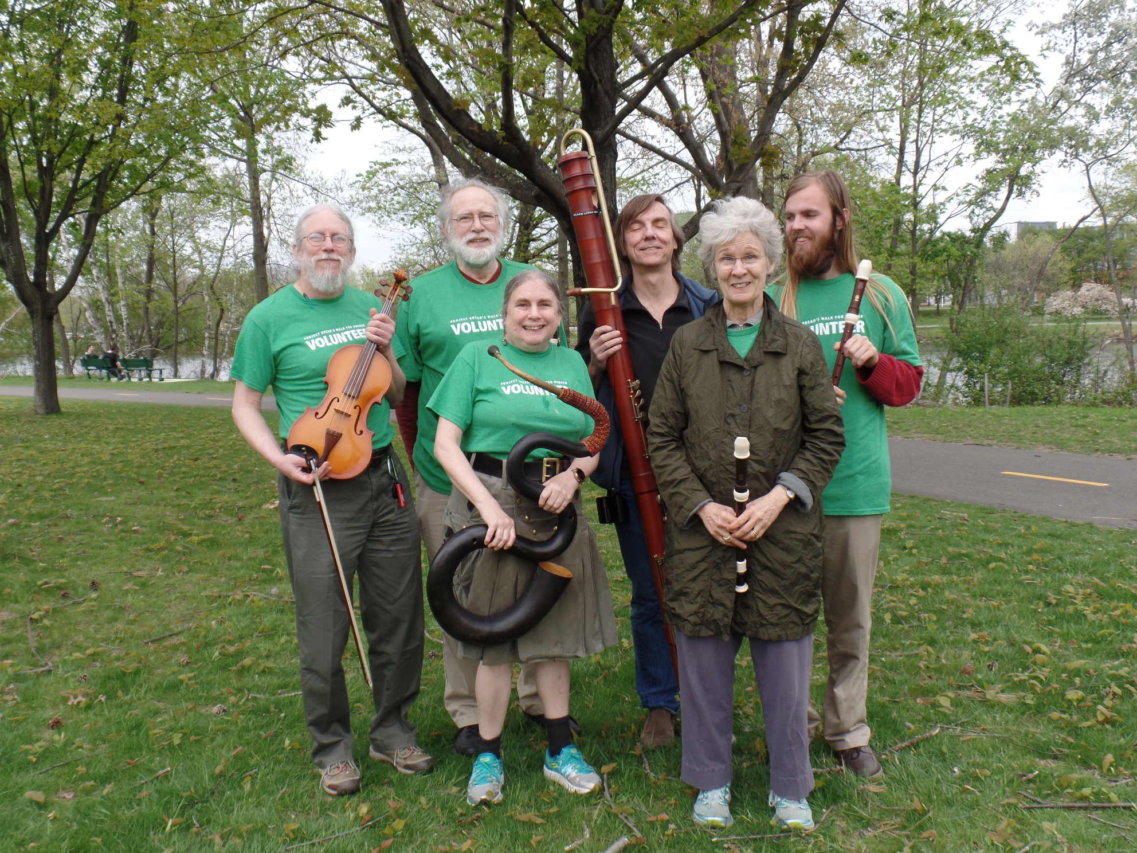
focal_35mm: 35
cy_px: 426
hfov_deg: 52.6
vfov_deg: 40.7
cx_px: 568
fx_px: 1150
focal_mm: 6.2
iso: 80
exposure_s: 1/90
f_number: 3.4
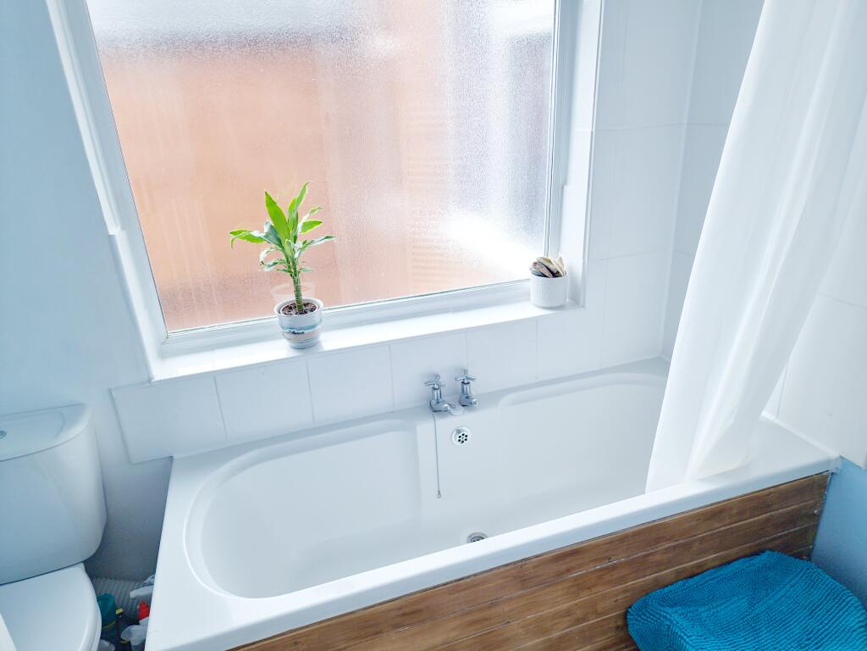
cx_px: 434
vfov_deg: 58.9
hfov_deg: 73.9
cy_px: 326
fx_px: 576
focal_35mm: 23
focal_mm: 6.4
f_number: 1.8
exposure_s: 1/218
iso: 200
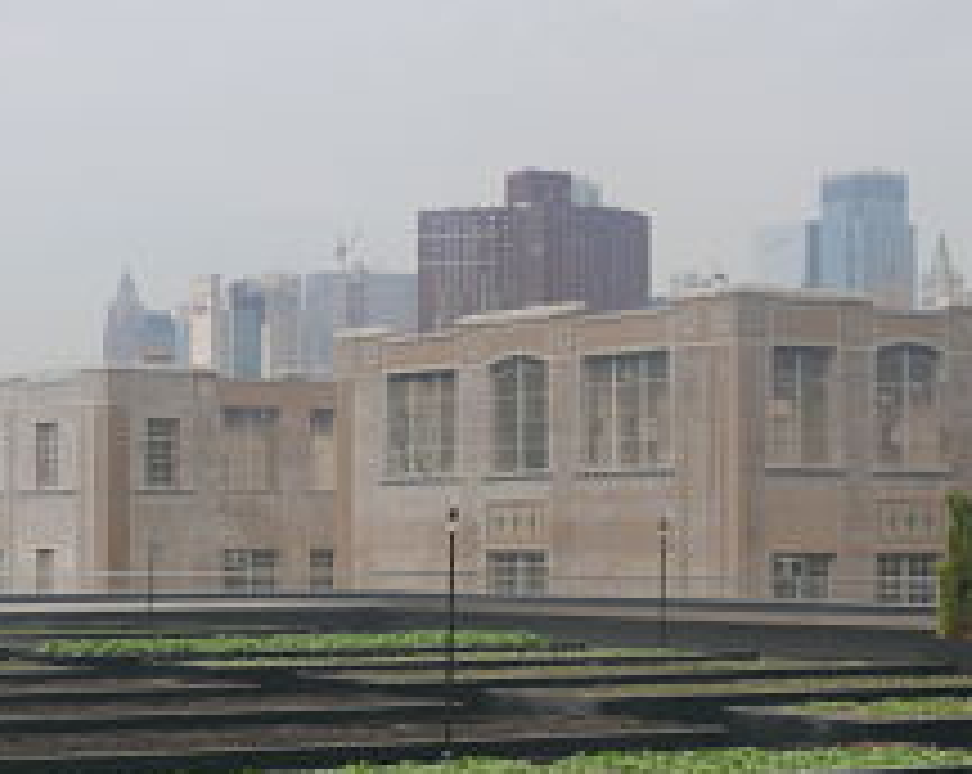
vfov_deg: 17.6
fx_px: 2498
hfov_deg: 21.3
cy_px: 533
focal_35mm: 87
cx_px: 27
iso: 200
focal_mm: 16
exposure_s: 1/500
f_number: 8
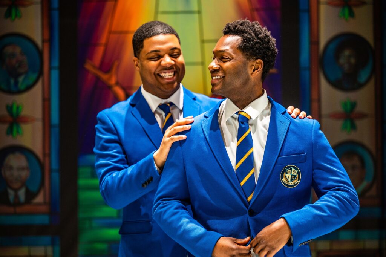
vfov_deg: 11.0
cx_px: 193
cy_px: 128
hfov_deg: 16.4
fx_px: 1340
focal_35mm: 125
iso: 640
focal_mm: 125
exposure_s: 1/200
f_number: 2.8
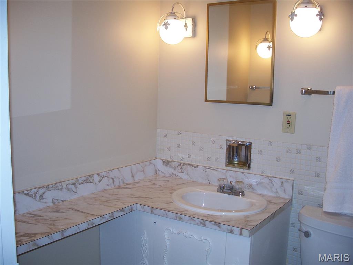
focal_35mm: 37
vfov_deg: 38.7
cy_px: 132
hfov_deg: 50.1
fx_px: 377
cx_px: 176
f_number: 2.8
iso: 125
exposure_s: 1/60
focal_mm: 7.8
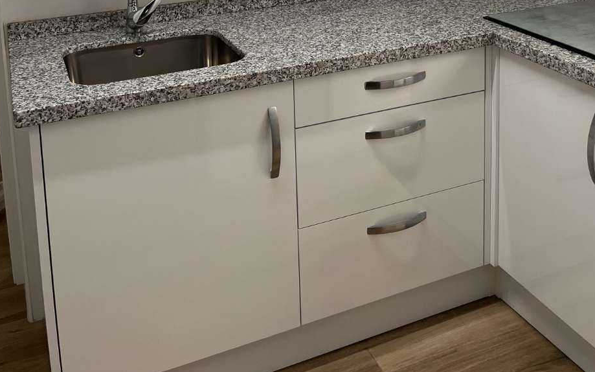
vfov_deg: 26.0
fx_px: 730
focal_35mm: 45
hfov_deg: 44.1
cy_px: -56
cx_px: 356
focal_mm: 5.1
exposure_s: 1/100
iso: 64
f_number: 1.6
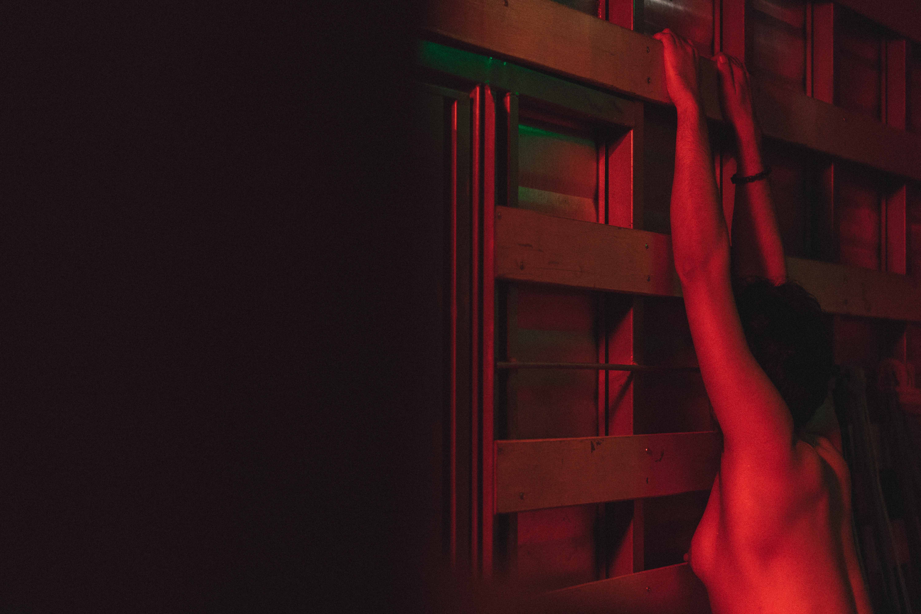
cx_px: 460
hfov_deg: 27.0
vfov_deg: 18.2
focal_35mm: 75
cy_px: 307
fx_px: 1919
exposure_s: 1/400
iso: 1250
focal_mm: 50
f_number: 1.8
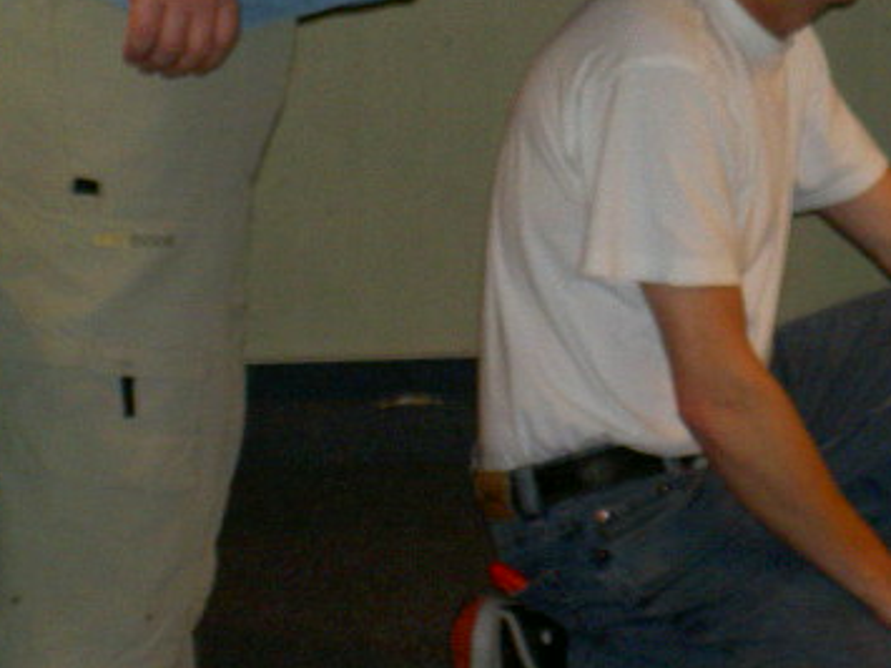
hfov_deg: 9.4
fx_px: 5378
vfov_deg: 7.1
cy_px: 88
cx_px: 725
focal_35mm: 209
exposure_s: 1/89.3
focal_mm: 24
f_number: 4.9
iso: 100
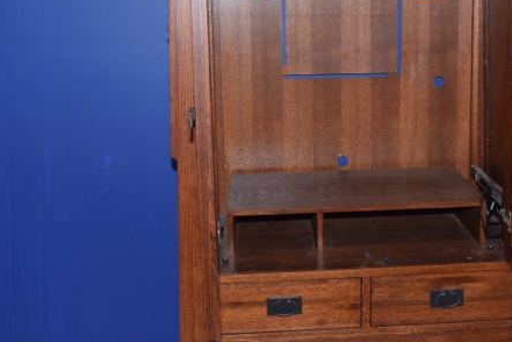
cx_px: 351
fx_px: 867
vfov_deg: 22.1
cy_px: 106
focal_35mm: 61
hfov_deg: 32.5
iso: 800
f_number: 5.6
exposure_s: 1/125
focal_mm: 28
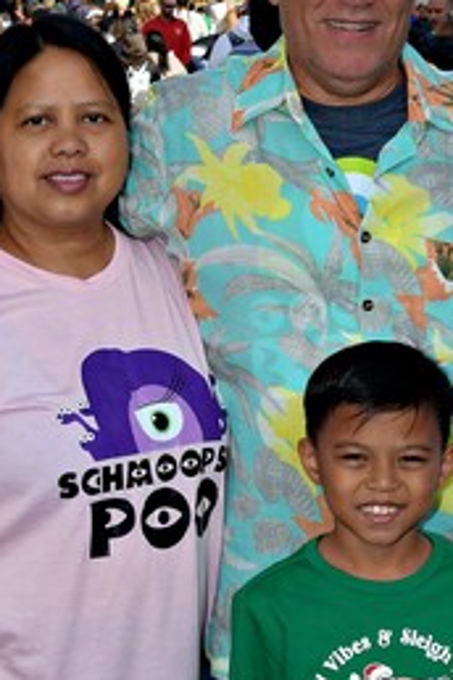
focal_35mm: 155
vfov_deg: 13.2
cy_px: 100
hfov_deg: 8.8
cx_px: 395
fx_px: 2925
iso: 100
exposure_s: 1/250
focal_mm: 35
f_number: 9
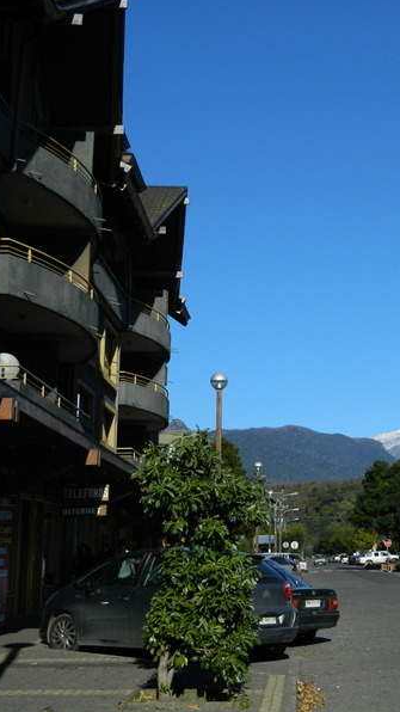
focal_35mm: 60
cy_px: 355
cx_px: 448
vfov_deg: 34.9
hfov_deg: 19.2
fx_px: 1132
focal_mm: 7.3
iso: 80
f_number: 9.8
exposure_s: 1/160
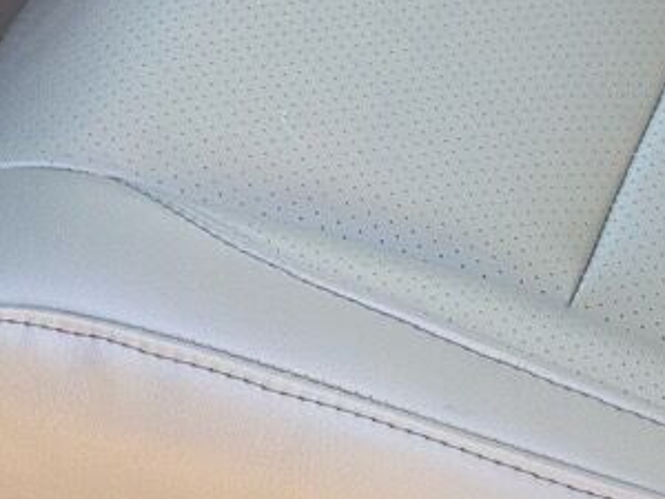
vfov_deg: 9.0
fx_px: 3151
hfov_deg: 12.0
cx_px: 532
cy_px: 310
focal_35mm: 164
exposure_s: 1/191
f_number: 1.78
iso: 100
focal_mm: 6.76
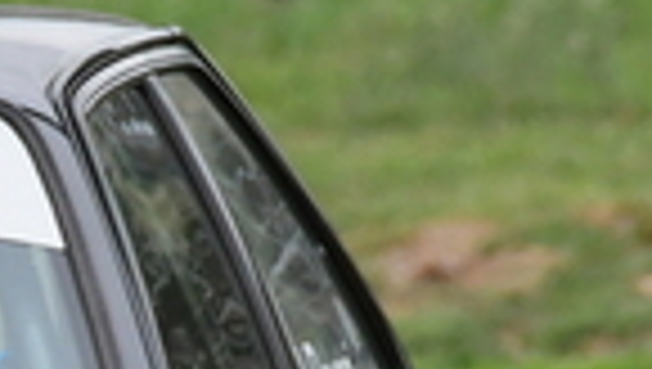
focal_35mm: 4321
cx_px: -863
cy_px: 691
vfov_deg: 0.3
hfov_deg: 0.5
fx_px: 74800
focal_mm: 500
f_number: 10
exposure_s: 1/640
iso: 1600
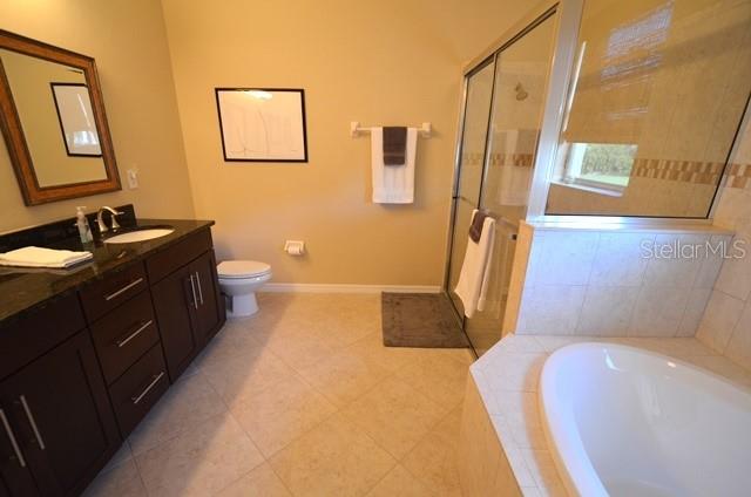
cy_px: 248
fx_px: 312
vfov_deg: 77.1
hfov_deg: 100.5
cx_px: 376
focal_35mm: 15
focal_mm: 10
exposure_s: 1/60
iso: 800
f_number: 4
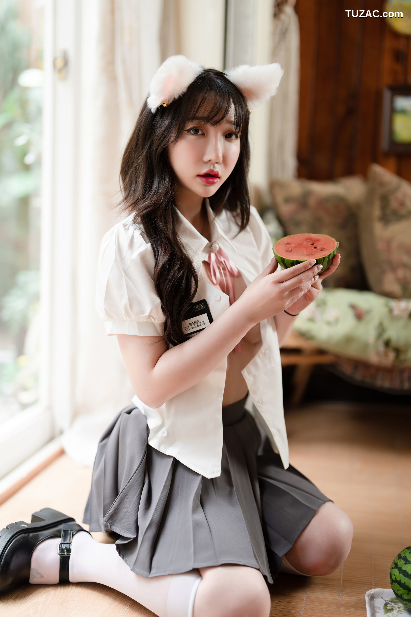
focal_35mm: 50
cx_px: 206
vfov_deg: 39.6
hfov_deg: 27.0
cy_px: 308
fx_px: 856
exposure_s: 1/250
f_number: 1.4
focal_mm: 50
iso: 64
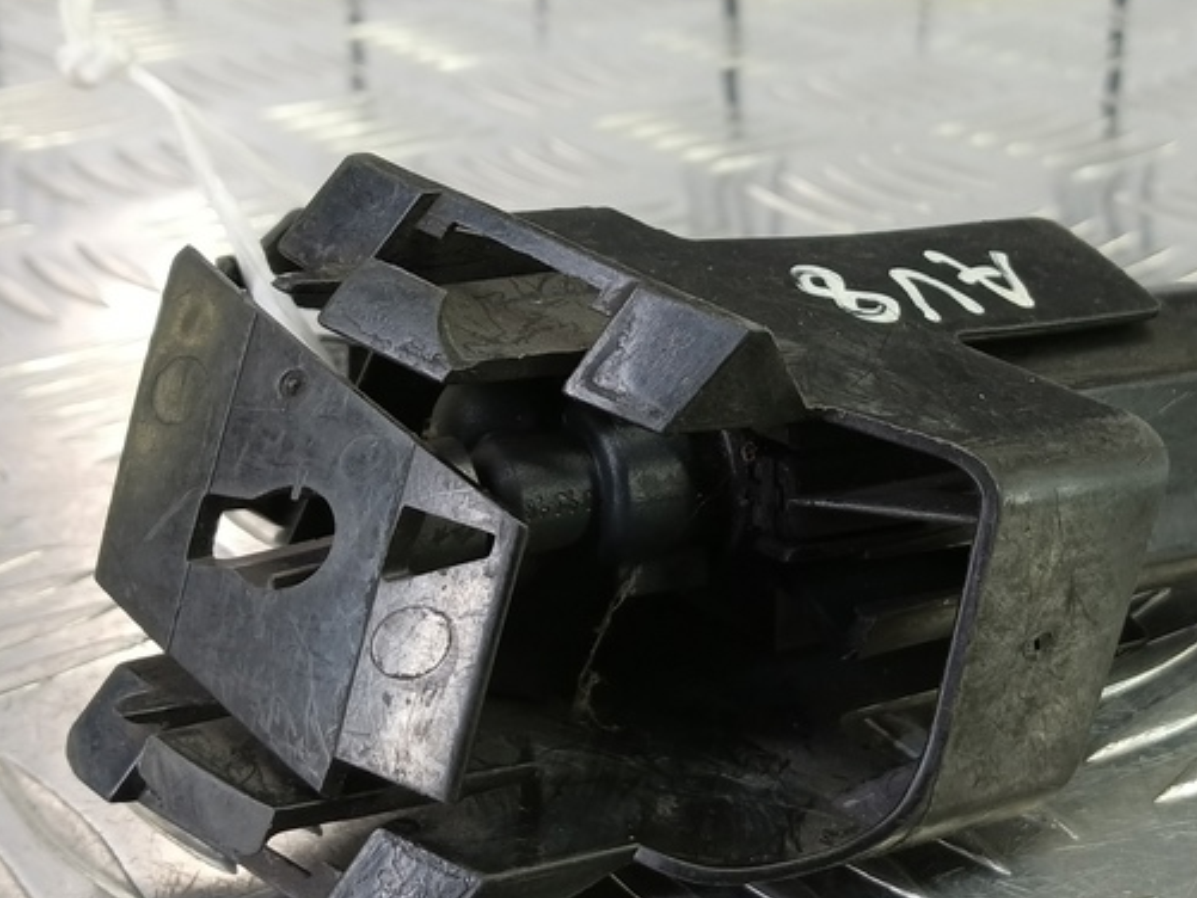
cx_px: 769
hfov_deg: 40.1
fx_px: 1626
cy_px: 461
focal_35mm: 47
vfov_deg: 30.9
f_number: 1.6
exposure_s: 1/50
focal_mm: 4.11
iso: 172
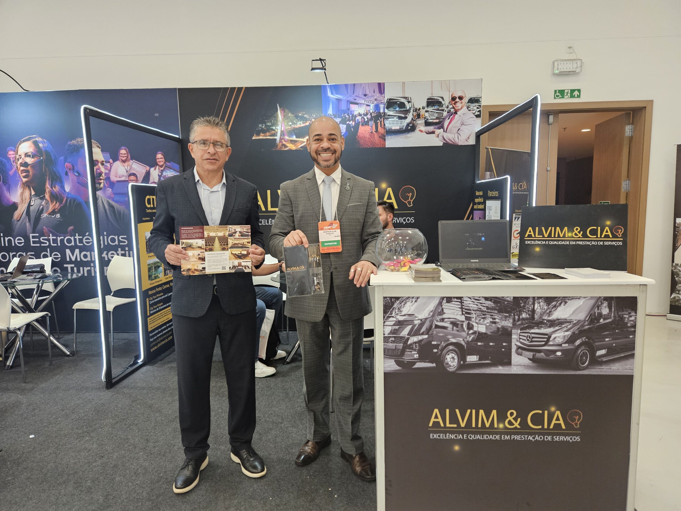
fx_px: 452
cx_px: 340
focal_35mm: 23
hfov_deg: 73.9
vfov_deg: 58.9
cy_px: 256
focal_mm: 5.4
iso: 500
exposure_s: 1/120
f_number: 1.8
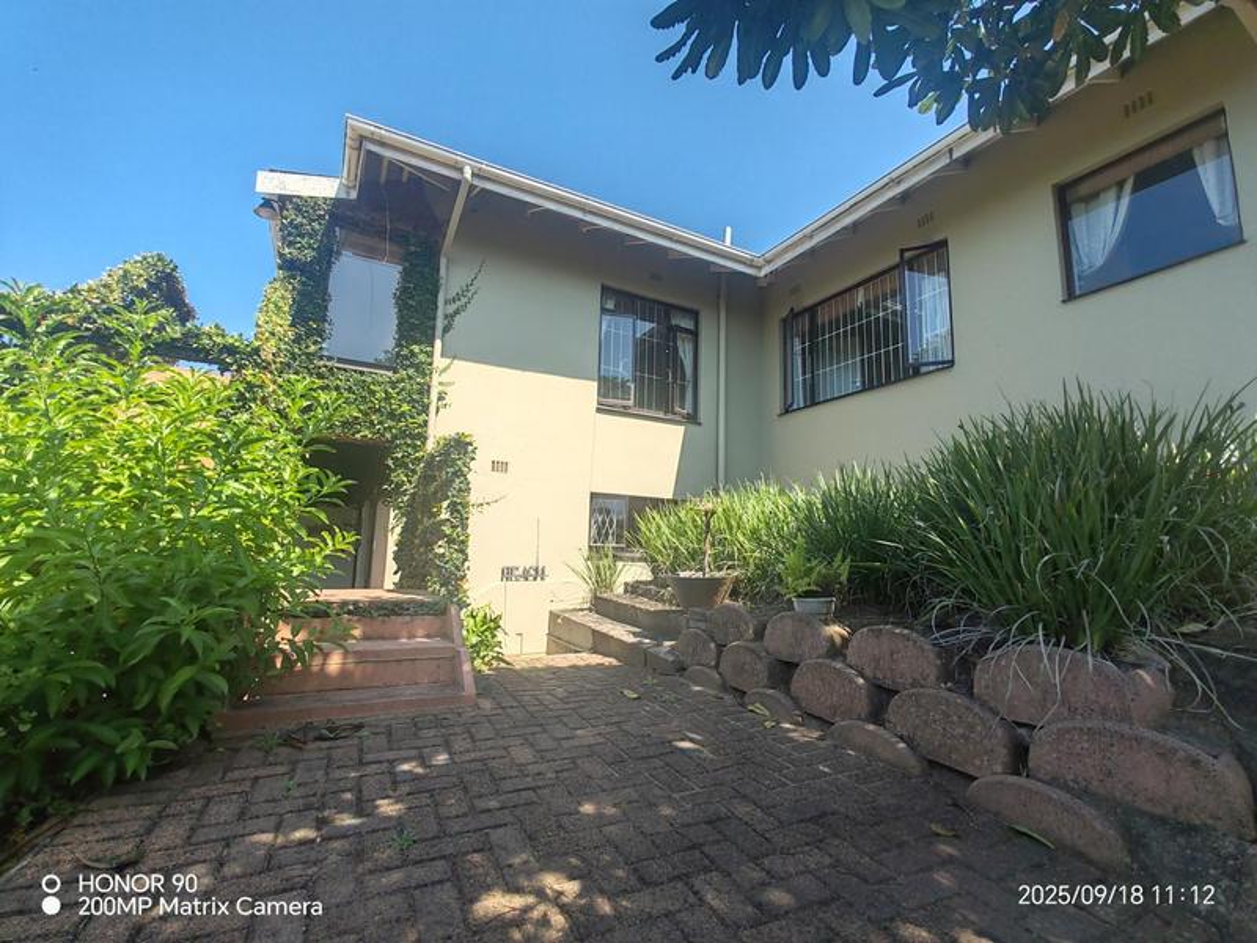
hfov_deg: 94.5
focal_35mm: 16
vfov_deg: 78.1
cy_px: 472
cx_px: 628
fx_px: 581
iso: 50
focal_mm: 1.96
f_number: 2.2
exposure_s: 1/640
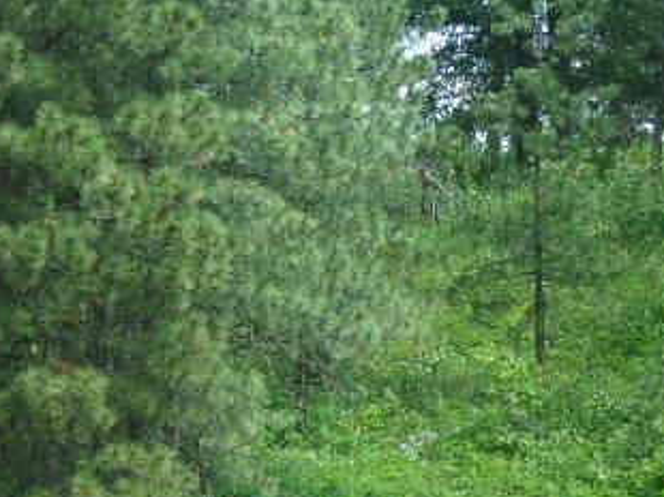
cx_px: 525
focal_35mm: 223
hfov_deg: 8.9
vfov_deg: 6.7
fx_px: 4274
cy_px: 341
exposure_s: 1/100
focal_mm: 19.6
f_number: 6.6
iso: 80
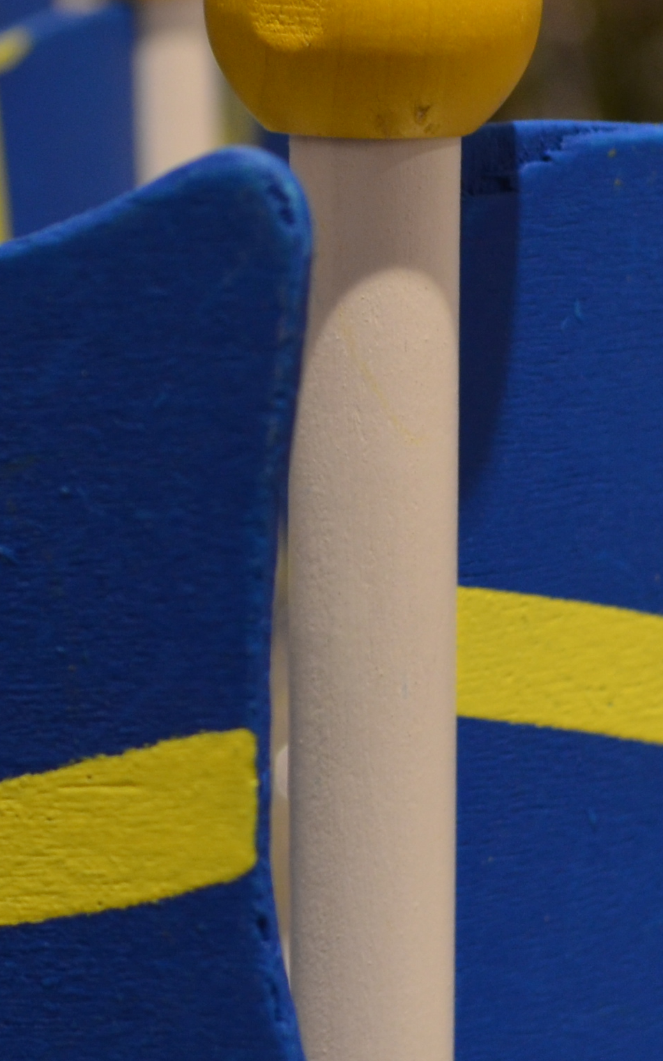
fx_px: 4858
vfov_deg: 12.5
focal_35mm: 168
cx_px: 37
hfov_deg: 7.8
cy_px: 546
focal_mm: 34
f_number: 5
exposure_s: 1/60
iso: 400
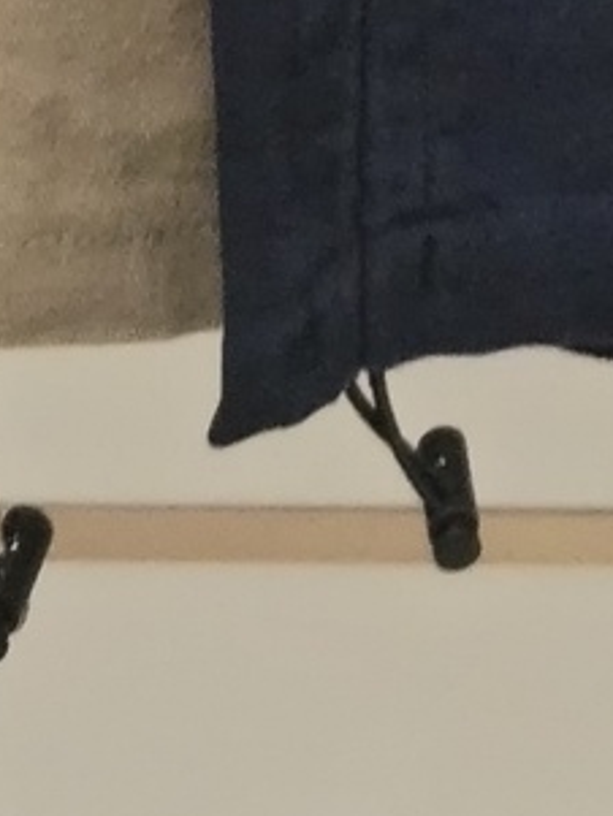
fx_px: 5450
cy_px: -2266
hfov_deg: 6.4
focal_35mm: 231
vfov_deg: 6.9
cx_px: 903
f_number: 1.8
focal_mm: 4.75
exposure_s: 1/50
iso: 214
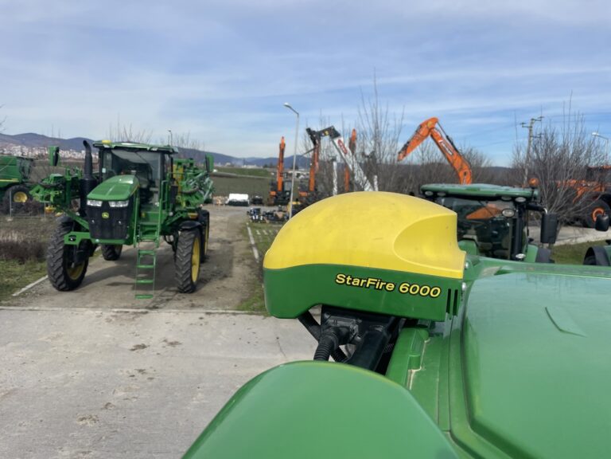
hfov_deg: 67.3
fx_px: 459
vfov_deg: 53.1
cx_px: 306
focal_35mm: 26
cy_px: 230
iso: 32
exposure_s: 1/4464
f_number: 1.6
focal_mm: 4.2
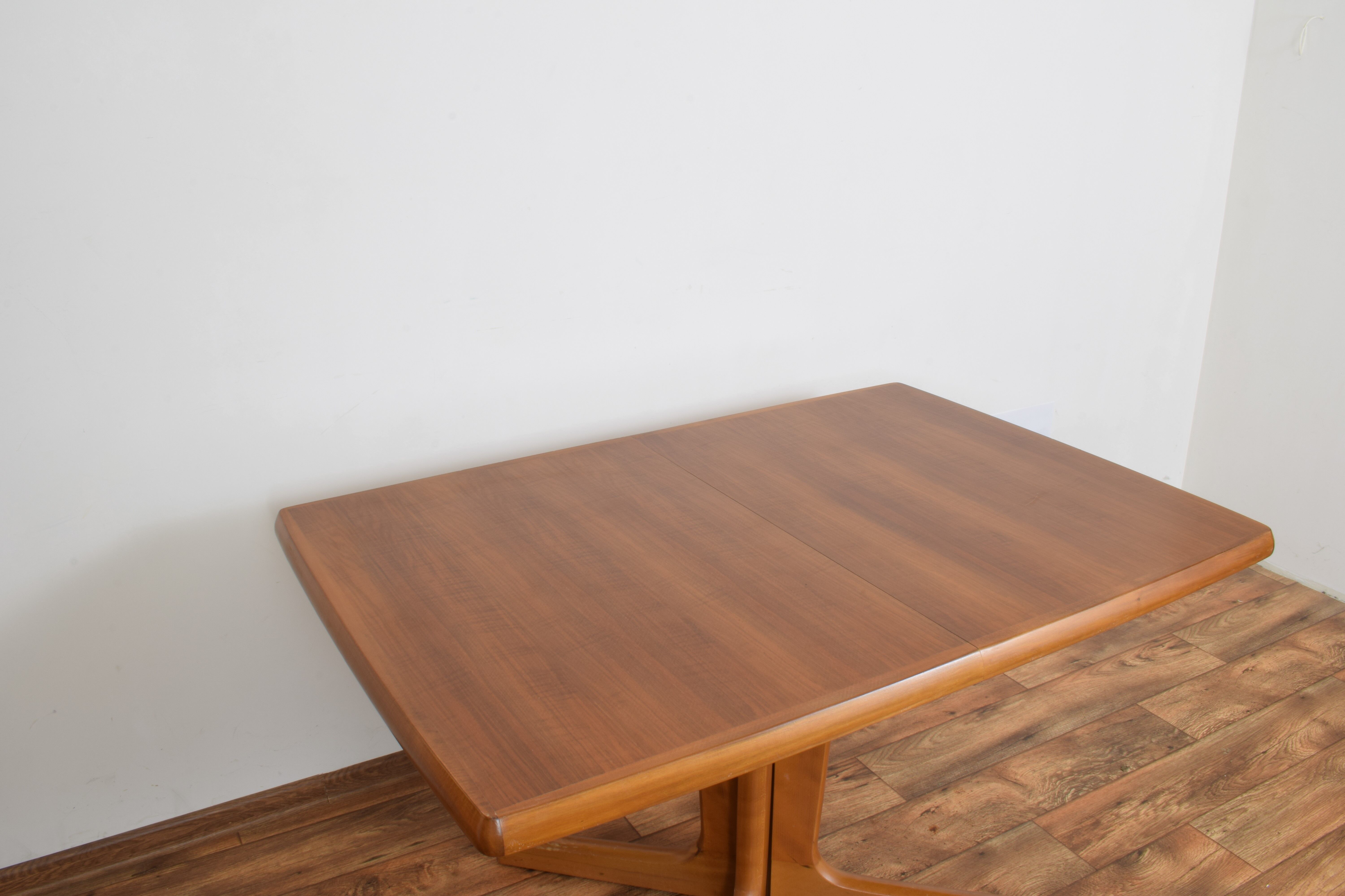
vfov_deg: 43.6
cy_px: 448
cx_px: 672
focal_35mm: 30
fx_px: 1121
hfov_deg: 61.9
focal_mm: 20
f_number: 25
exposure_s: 4
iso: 100
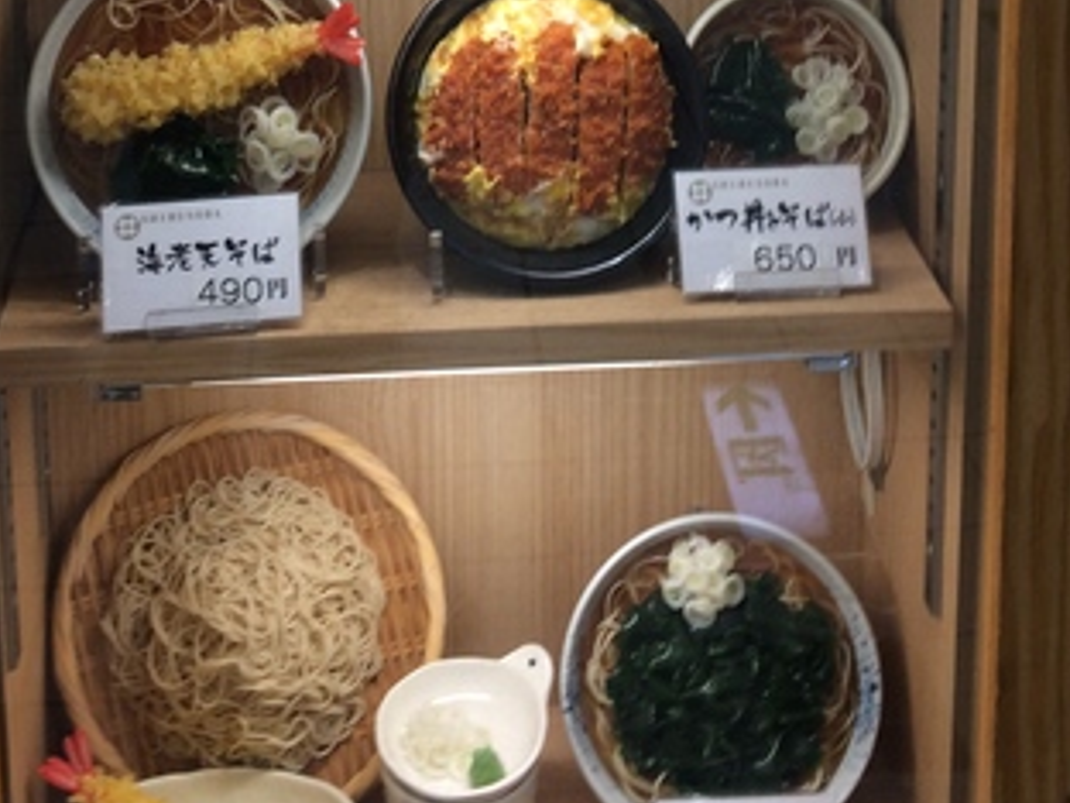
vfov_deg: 21.1
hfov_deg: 31.2
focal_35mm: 62
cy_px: -293
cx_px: 470
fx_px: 1916
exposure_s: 1/30
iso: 50
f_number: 2.2
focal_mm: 4.15
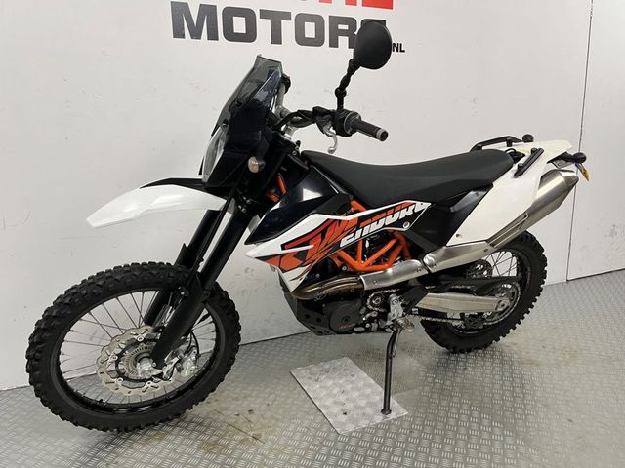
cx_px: 312
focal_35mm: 26
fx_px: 469
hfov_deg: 67.3
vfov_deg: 53.1
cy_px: 234
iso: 100
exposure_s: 1/50
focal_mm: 5.1
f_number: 1.6
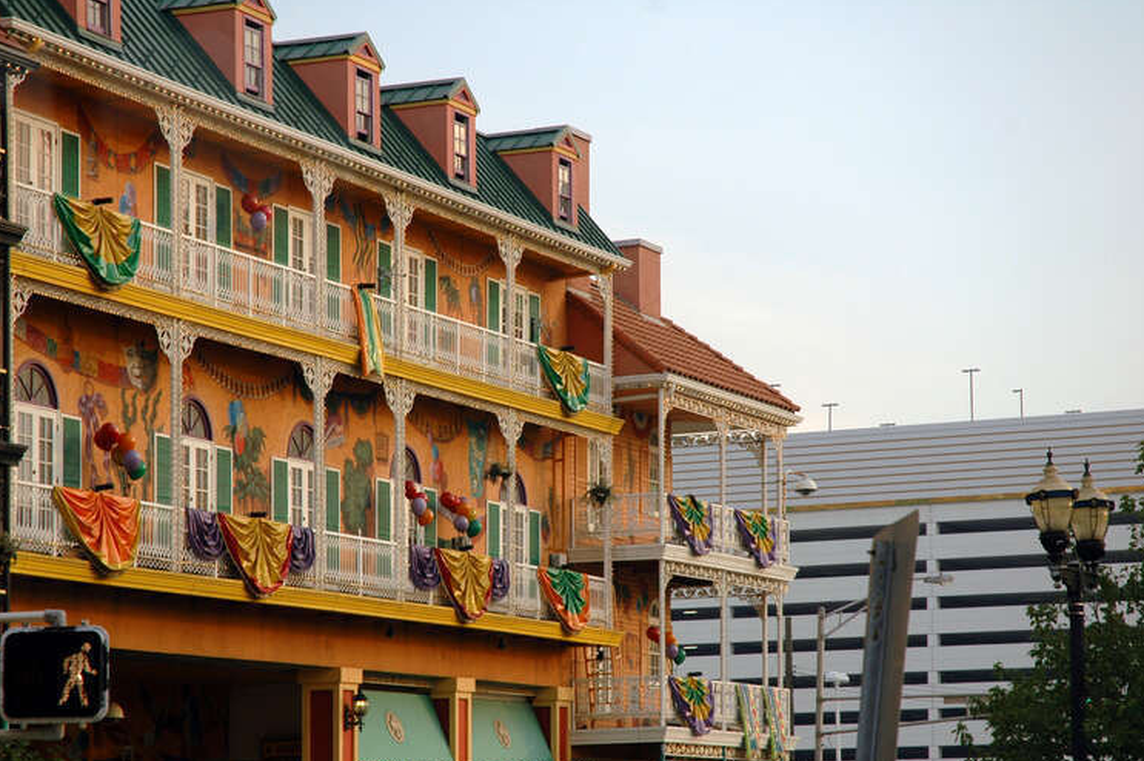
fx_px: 3588
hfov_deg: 18.1
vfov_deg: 12.1
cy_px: 391
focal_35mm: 113
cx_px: 562
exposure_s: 1/160
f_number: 6.3
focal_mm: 70
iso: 200
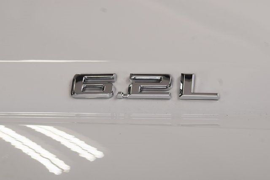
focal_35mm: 105
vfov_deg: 13.0
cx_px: 135
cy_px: 90
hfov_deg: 19.5
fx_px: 788
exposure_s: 1/125
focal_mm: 70
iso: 500
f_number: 9
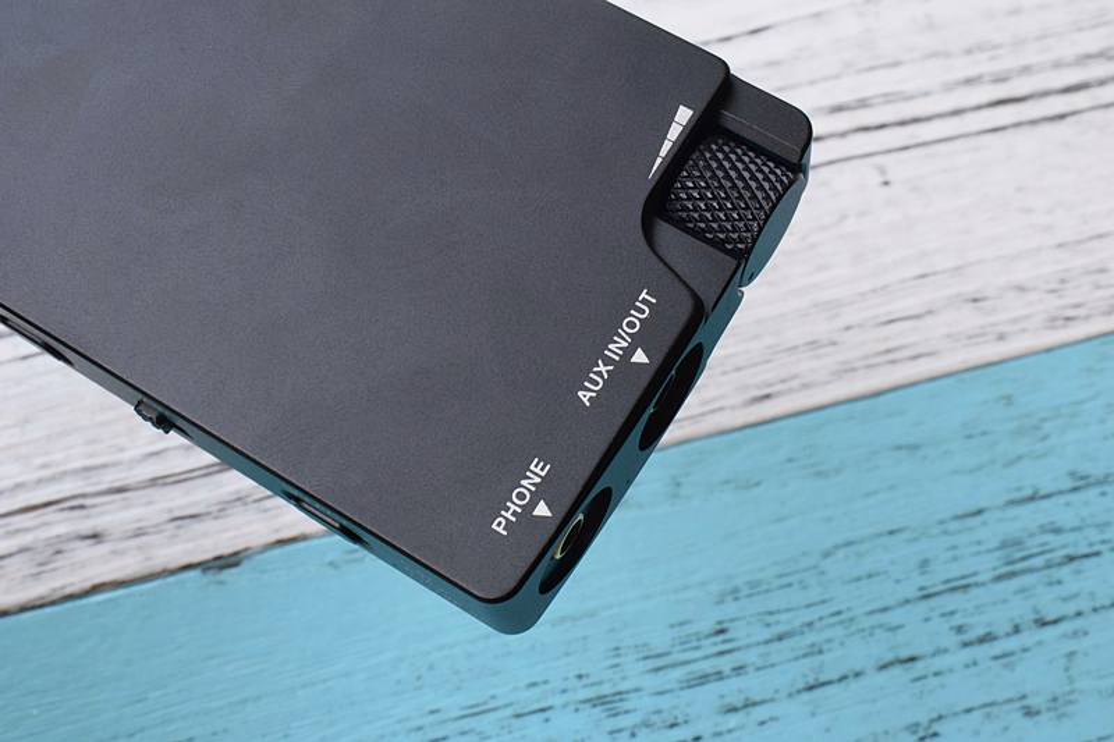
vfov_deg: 23.8
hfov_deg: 35.1
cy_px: 371
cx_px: 557
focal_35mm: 57
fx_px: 1763
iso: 1600
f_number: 32
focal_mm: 38
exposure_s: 1/50
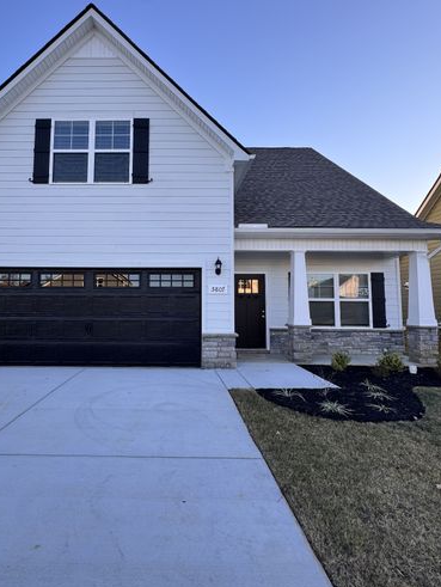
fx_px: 322
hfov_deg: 67.9
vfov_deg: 84.6
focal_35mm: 19
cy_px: 284
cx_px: 172
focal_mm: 2.22
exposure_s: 1/256
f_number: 2.2
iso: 40
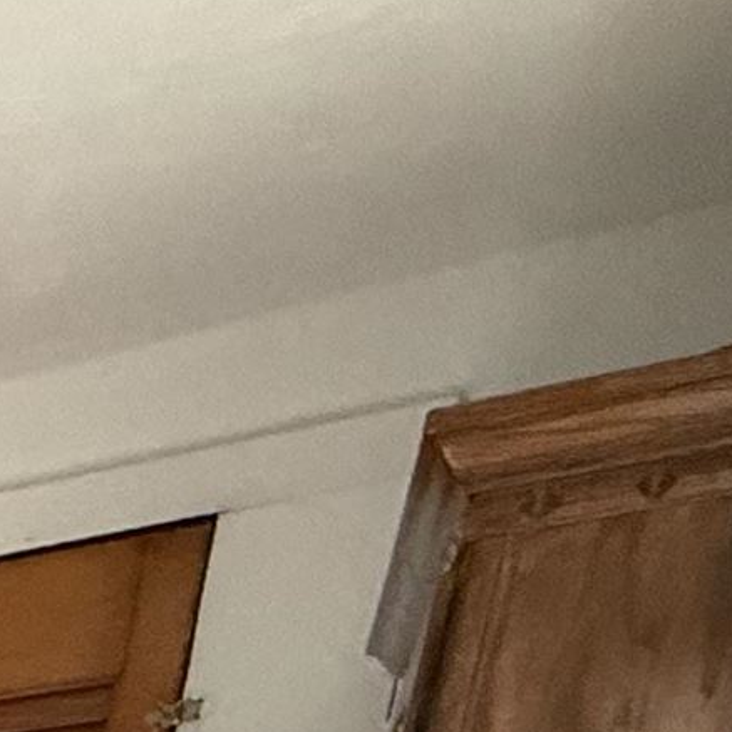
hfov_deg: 10.7
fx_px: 2081
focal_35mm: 87
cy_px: 1879
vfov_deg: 13.2
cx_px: -1591
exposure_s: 1/99
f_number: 2.2
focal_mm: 2.22
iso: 250
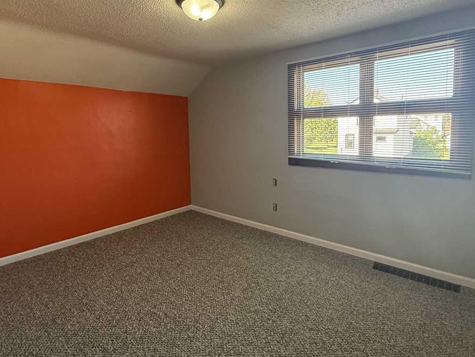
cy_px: 150
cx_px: 226
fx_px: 274
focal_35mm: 20
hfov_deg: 81.7
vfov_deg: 65.6
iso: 200
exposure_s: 1/120
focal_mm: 2.22
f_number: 2.2
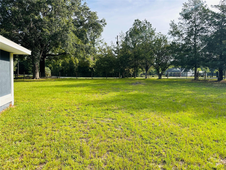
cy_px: 85
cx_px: 113
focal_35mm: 24
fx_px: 157
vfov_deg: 56.8
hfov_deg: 71.6
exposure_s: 1/1751
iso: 80
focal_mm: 6.86
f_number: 1.78
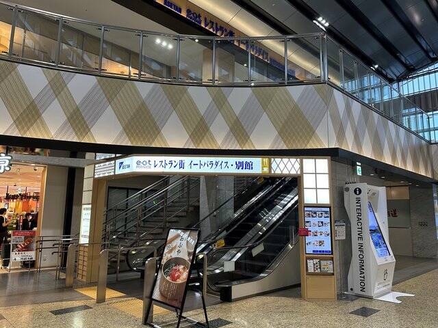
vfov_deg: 56.8
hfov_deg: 71.6
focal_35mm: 24
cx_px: 219
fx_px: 304
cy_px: 164
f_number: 1.78
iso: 160
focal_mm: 6.86
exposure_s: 1/120
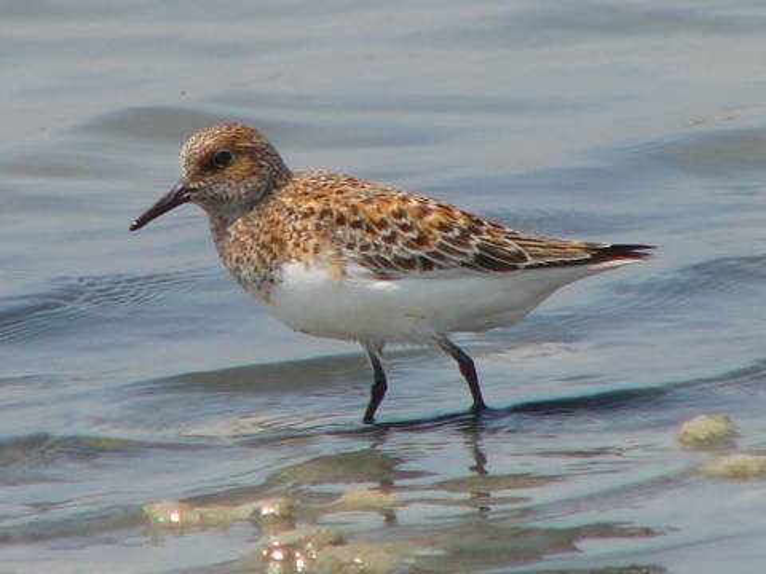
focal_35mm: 432
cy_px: 287
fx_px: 9560
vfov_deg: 3.4
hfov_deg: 4.6
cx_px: 383
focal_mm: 72
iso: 50
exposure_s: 1/500
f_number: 5.2
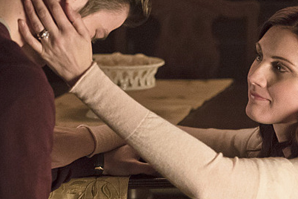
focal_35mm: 254
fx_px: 2102
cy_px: 71
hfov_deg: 8.1
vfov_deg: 5.4
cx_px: 150
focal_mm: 131
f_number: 4.5
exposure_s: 1/250
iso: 8000
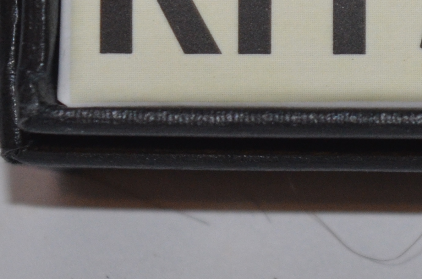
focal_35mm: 342
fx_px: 4001
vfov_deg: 4.0
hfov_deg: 6.0
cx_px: 691
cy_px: -117
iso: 720
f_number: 5.6
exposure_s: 1/60
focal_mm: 55
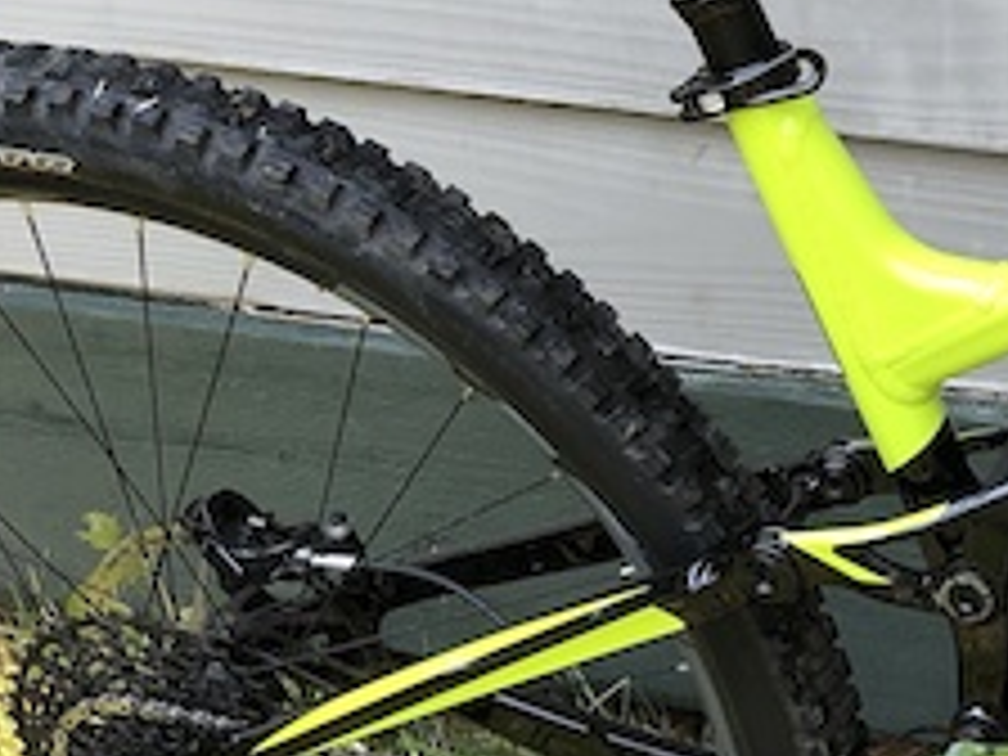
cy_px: 477
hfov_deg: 18.0
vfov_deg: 14.8
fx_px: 2912
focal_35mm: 100
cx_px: 1390
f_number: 1.8
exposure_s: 1/190
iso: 20
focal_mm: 3.99
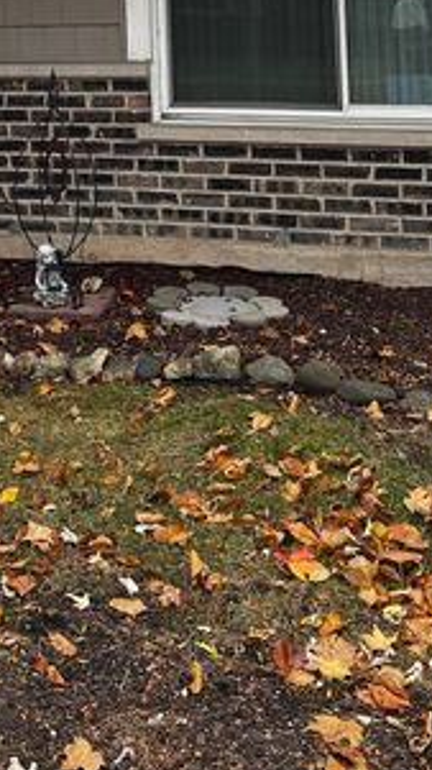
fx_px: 1183
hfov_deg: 20.0
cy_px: -63
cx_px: -3
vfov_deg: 32.1
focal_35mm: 58
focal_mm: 6.76
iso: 64
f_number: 1.78
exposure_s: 1/255
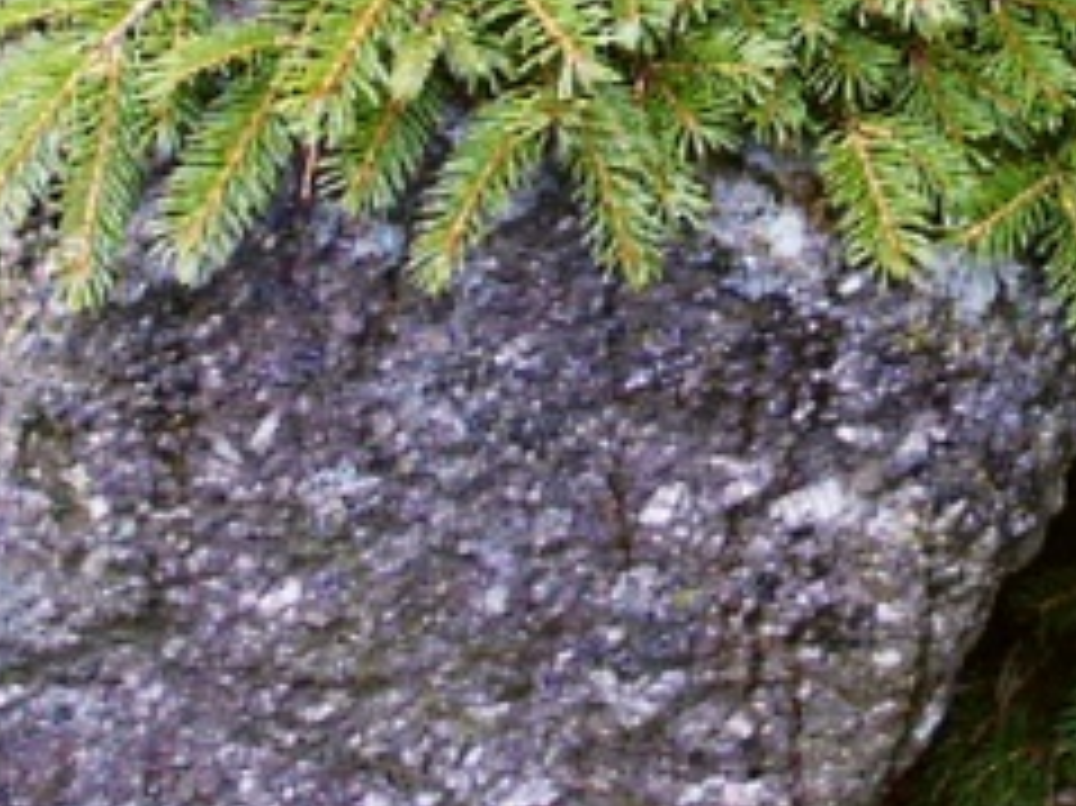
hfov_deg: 16.8
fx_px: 3635
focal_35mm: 117
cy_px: -396
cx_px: 801
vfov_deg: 12.1
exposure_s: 1/45
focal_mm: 7.19
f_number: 3
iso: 160
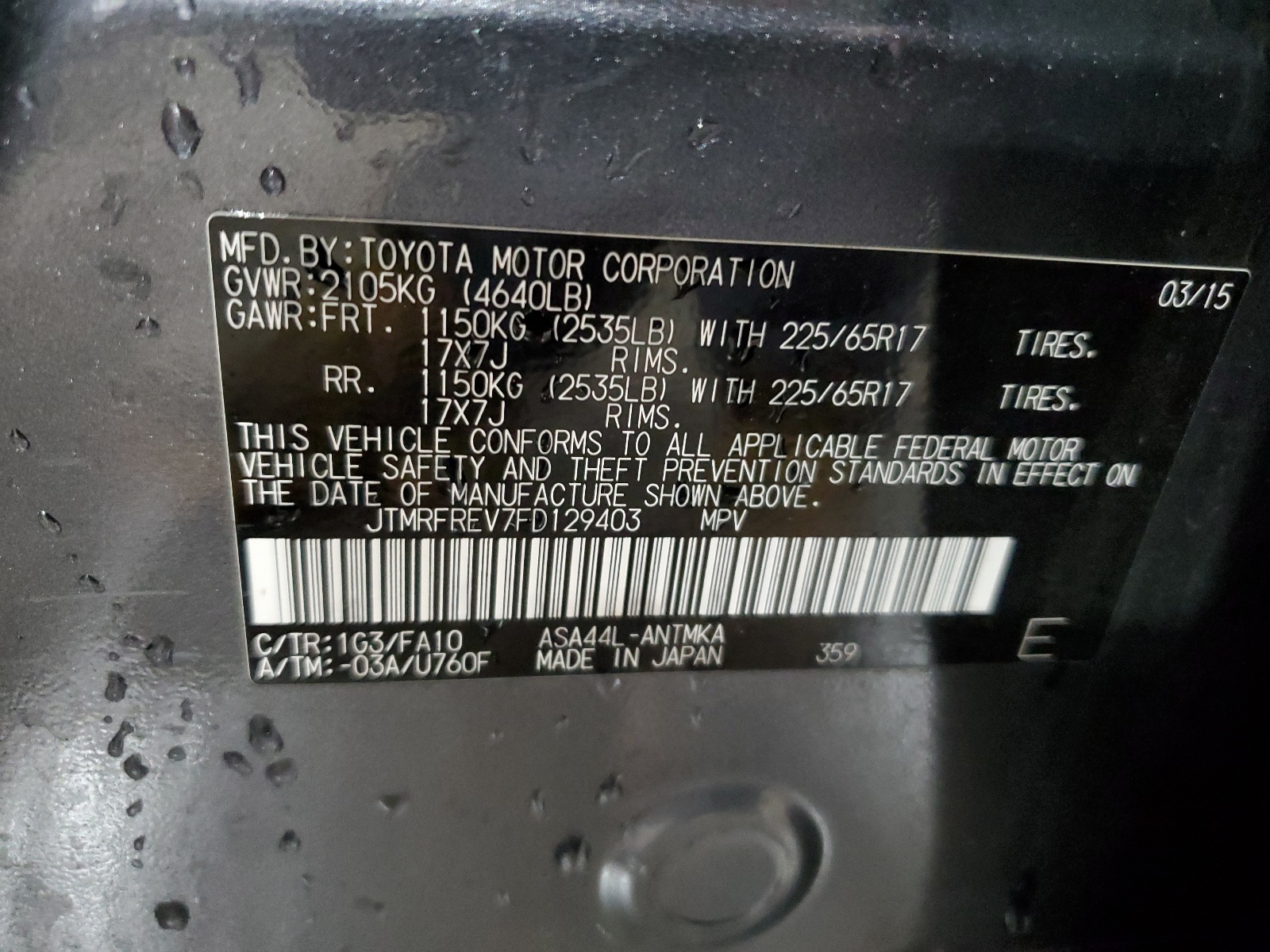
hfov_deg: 67.3
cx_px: 635
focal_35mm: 26
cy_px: 476
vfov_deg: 53.1
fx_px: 954
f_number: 1.5
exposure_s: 1/15
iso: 408
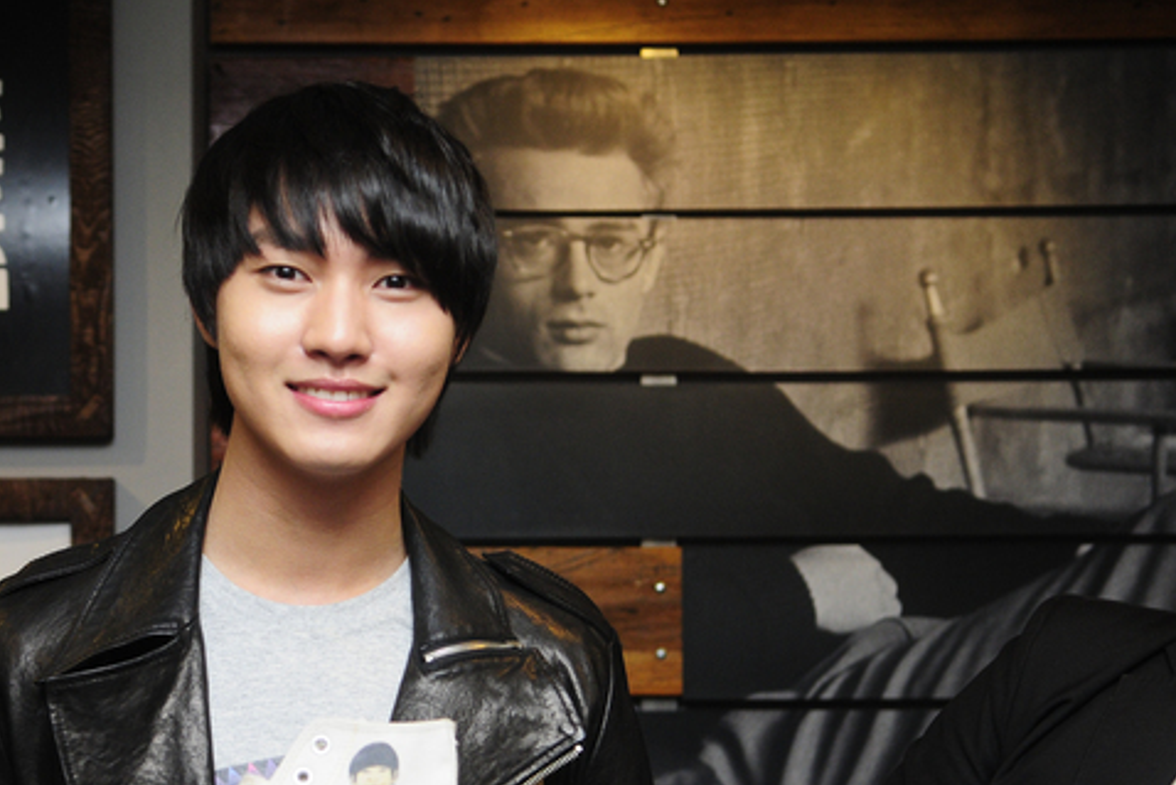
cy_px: 572
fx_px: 2411
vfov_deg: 18.4
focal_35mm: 74
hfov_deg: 27.2
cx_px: 379
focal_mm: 31
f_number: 3.2
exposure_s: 1/320
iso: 640
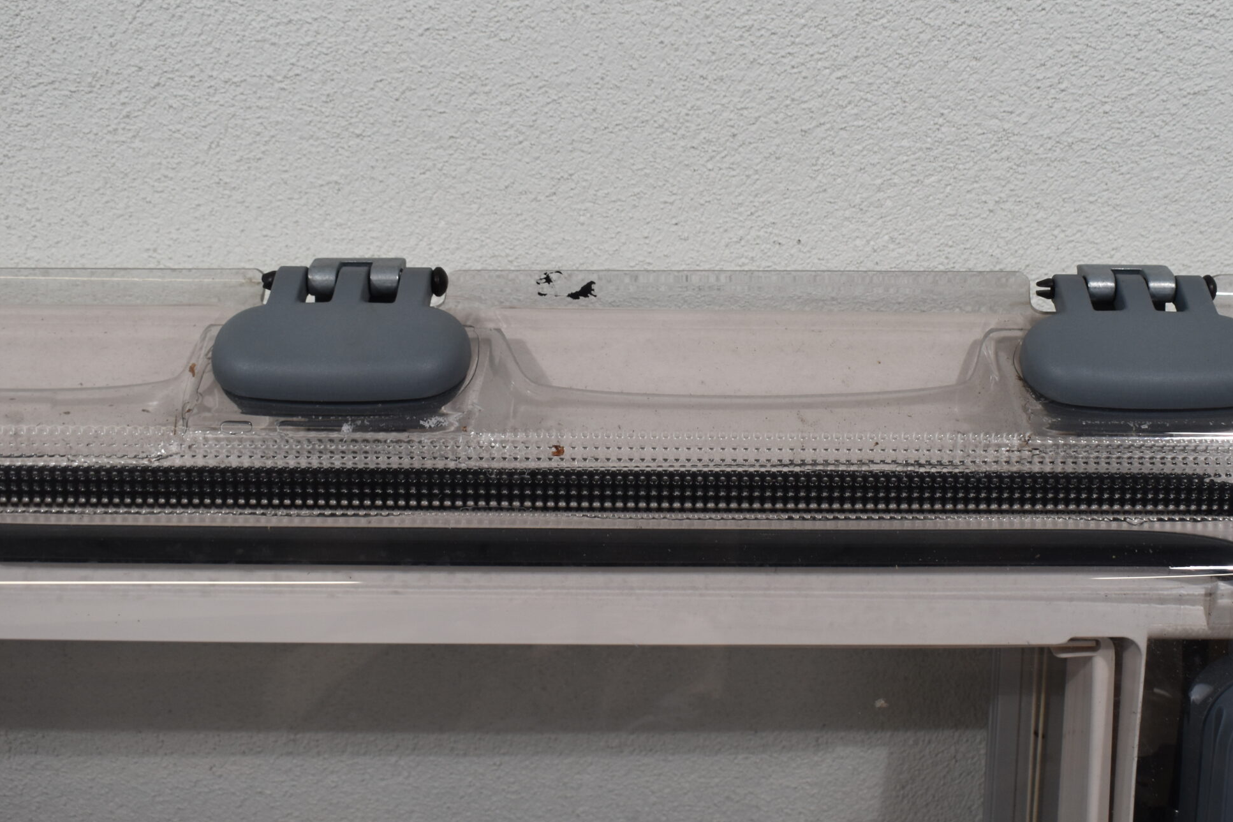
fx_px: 1701
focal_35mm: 50
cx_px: 744
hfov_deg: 39.7
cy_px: 380
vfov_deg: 27.2
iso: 360
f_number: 5.6
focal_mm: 25
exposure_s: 1/125
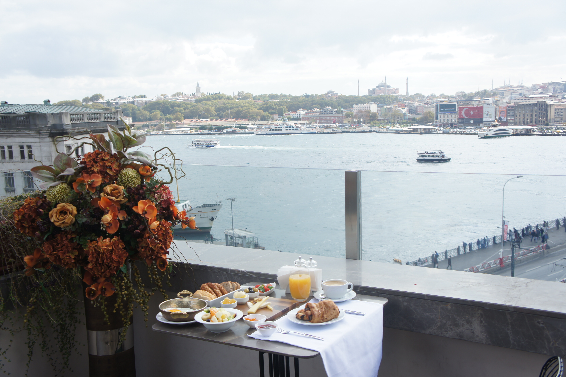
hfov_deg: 51.3
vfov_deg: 35.4
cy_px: 188
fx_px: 589
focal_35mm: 38
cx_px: 283
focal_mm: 25
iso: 200
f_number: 4.5
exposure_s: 1/640
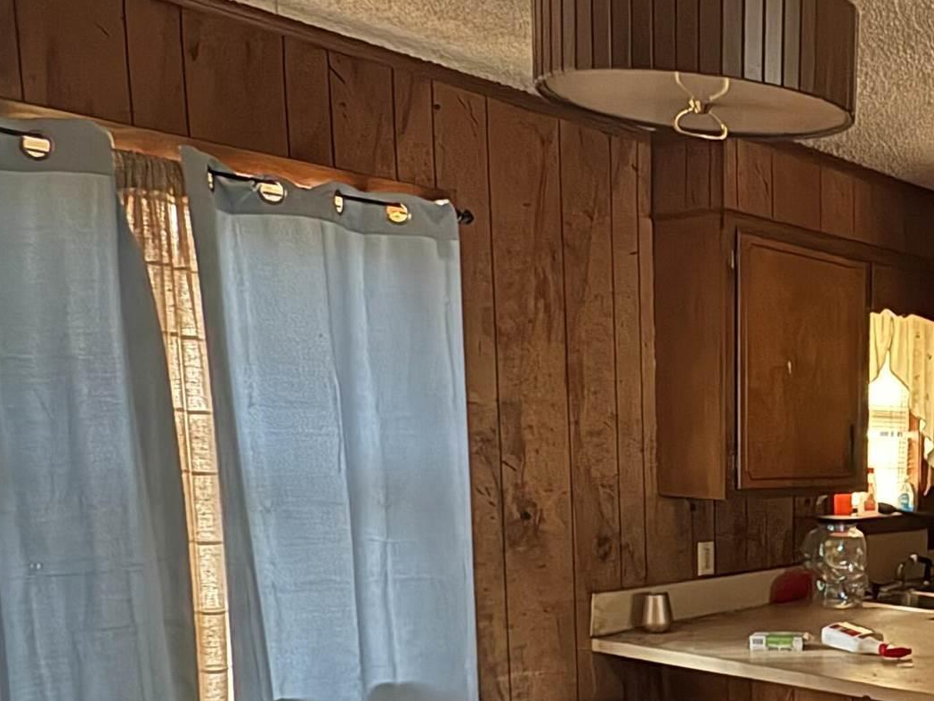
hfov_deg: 39.5
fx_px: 1106
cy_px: 583
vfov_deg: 33.9
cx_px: 962
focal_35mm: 41
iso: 1000
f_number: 2.2
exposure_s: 1/8
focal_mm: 2.22
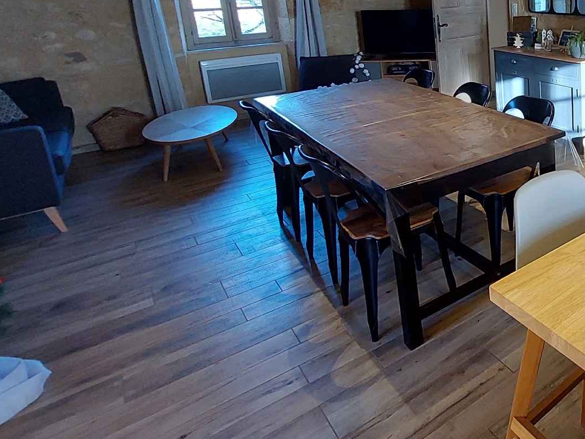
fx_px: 456
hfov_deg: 52.2
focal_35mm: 27
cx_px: 584
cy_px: 89
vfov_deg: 48.5
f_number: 2.2
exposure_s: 1/50
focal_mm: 1.74
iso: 100
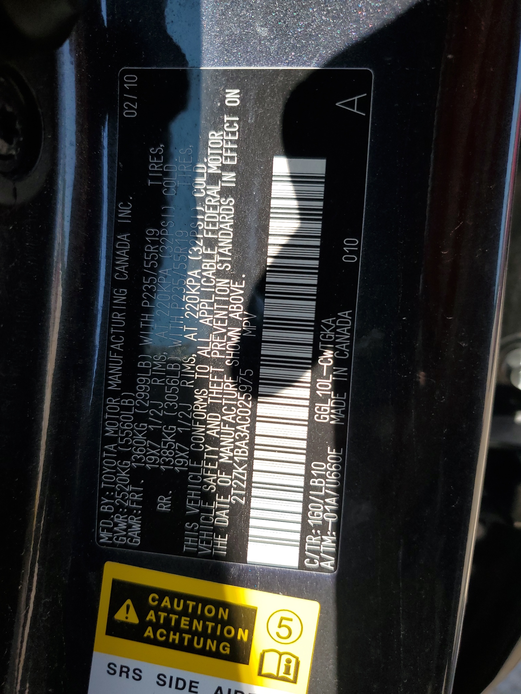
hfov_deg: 53.1
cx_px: 260
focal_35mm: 26
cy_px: 347
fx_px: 522
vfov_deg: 67.3
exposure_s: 1/1111
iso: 50
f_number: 1.5
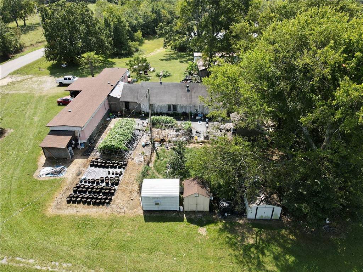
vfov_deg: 56.8
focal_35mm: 24
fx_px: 252
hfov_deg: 71.6
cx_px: 182
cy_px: 136
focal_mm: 4.5
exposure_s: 1/320
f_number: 2.8
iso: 100
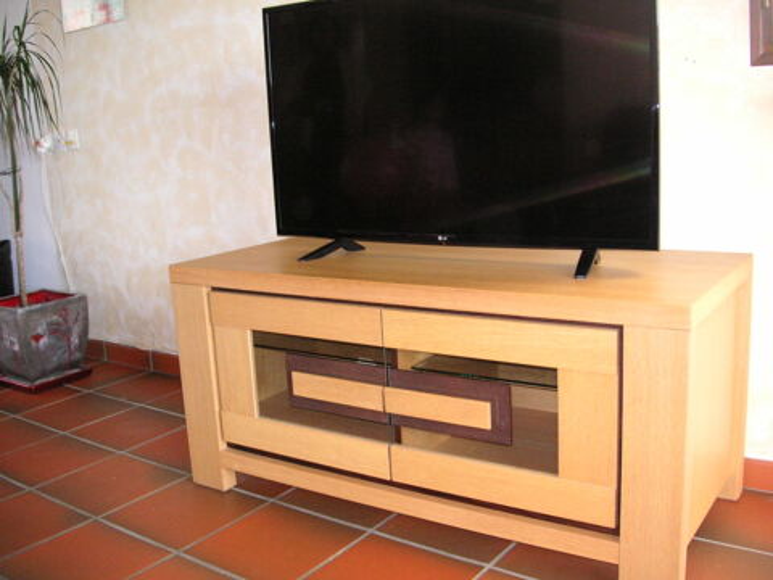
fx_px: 826
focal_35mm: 37
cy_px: 290
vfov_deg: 38.7
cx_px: 386
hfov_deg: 50.1
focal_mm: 6.1
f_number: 2.8
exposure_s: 1/45
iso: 160
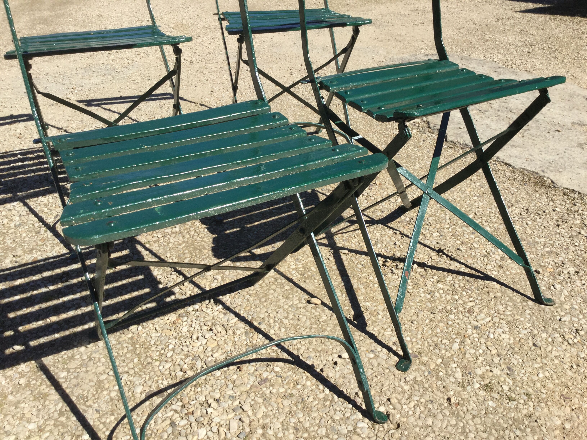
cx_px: 294
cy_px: 220
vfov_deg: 45.4
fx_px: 526
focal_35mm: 31
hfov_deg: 58.4
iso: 25
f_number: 2.4
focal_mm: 3.3
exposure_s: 1/1431
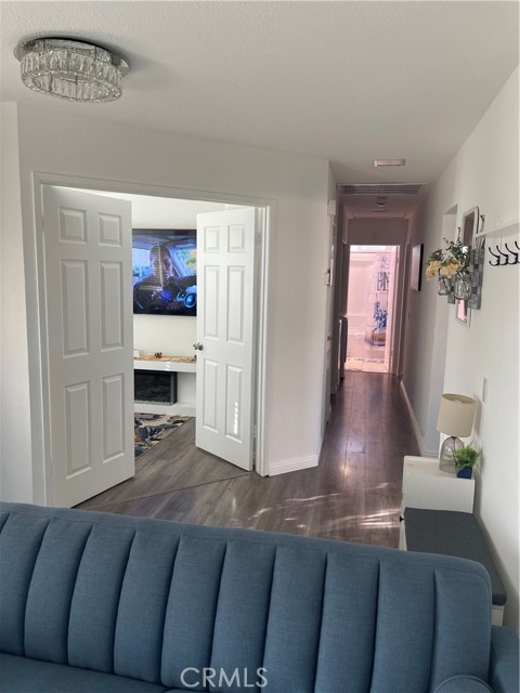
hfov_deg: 54.9
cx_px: 260
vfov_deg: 69.4
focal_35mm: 25
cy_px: 346
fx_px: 501
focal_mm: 5.1
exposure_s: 1/121
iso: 64
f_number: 1.6
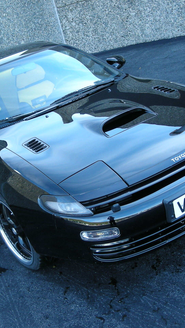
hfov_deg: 23.4
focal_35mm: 51
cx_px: 60
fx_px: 445
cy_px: 164
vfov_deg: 40.6
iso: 67
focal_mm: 5.7
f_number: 2.8
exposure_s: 1/60
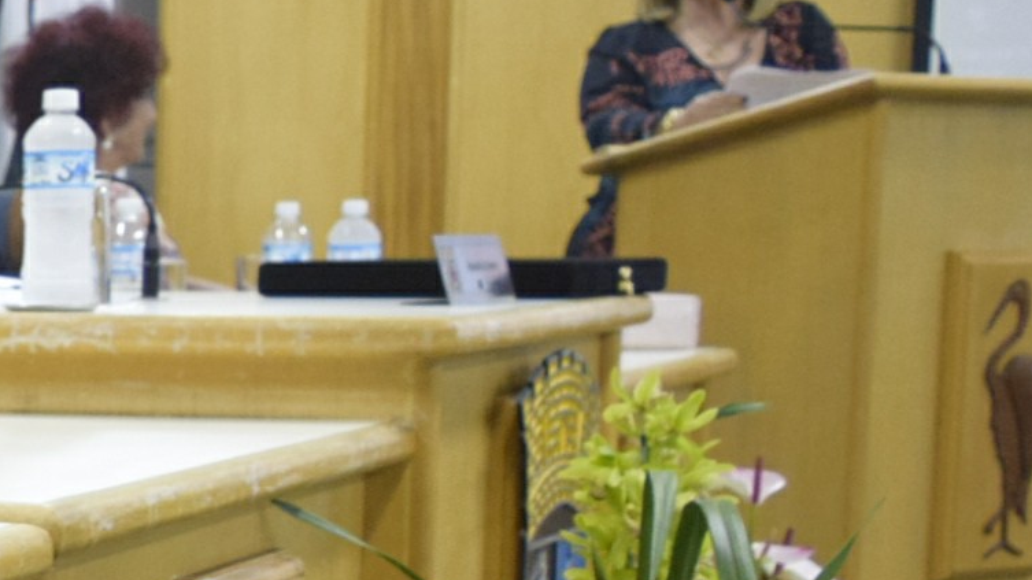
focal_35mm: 125
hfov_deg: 14.7
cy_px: 585
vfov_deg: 9.6
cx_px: -913
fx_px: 3419
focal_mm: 20
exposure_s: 1/160
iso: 1600
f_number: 4
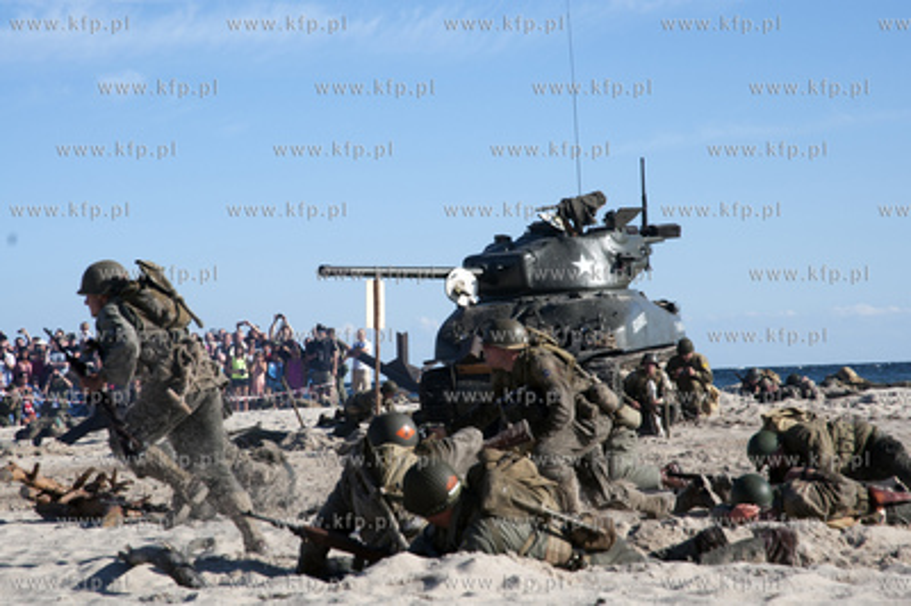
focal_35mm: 105
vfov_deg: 13.0
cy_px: 303
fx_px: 2655
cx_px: 456
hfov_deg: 19.5
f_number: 11
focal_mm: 70
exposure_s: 1/350
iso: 200
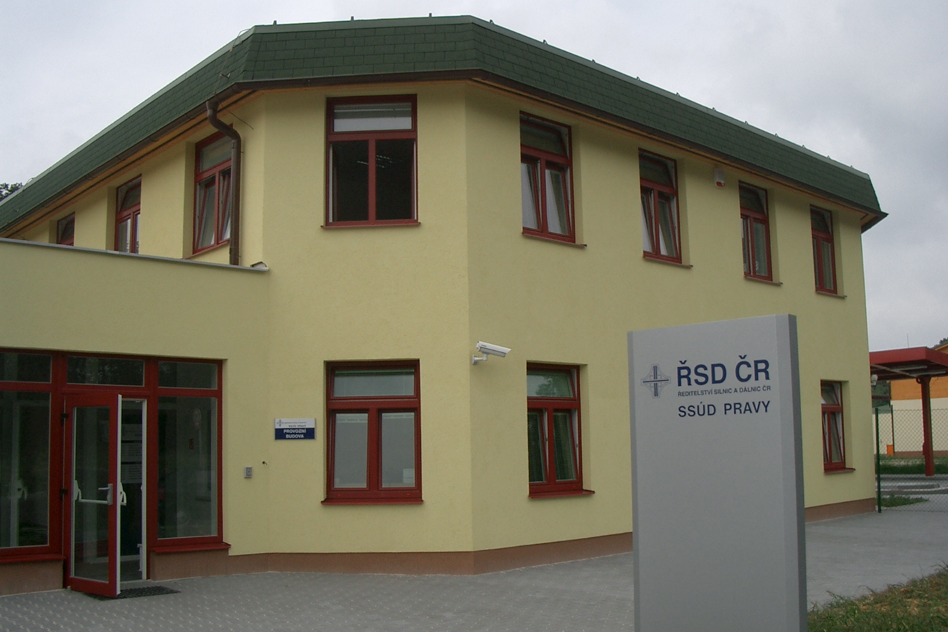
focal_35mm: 37
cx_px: 476
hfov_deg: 51.9
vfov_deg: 35.9
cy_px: 350
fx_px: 974
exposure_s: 1/400
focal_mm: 5.8
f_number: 4.3
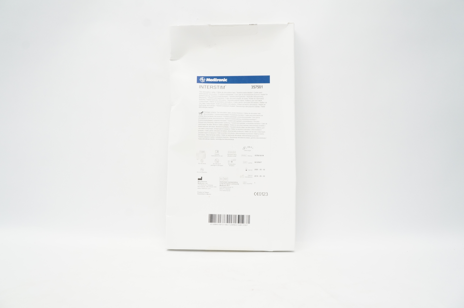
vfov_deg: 47.8
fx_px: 348
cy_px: 154
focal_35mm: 27
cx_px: 232
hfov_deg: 67.4
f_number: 8
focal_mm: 18
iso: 800
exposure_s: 1/40
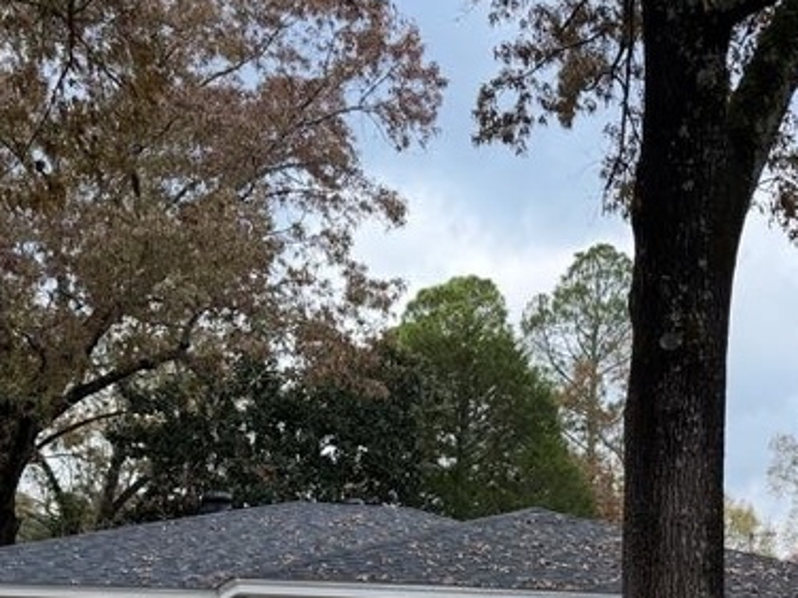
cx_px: 490
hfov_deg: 37.3
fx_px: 1176
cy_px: 583
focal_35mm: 51
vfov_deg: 27.1
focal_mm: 6.76
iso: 100
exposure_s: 1/979
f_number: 1.78
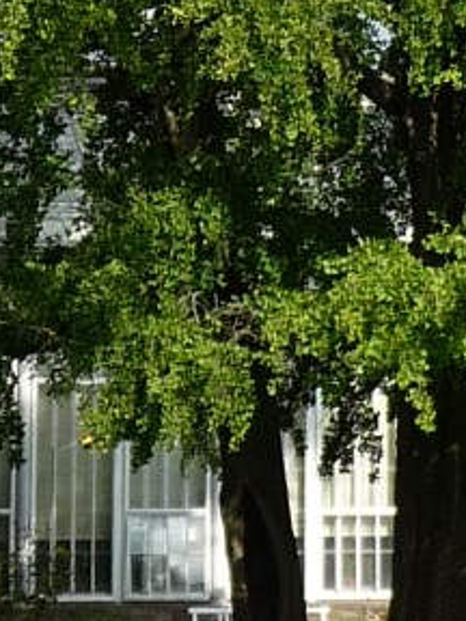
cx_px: 326
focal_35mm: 230
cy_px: -507
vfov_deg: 8.3
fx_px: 4128
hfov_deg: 6.5
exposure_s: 1/800
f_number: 3.7
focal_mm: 6
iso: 100
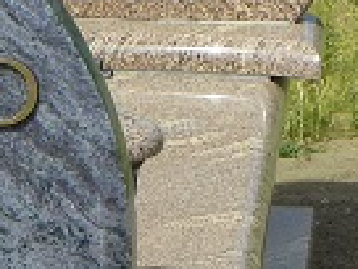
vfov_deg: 4.3
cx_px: -440
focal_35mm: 344
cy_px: 269
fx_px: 3558
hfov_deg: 5.6
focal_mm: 13
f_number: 5
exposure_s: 1/400
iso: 64
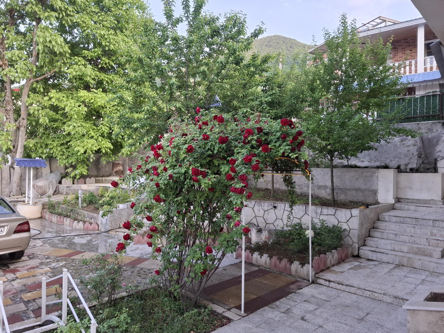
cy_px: 166
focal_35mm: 23
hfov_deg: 73.9
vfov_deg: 58.9
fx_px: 295
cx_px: 222
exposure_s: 1/100
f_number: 1.8
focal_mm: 5.54
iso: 50
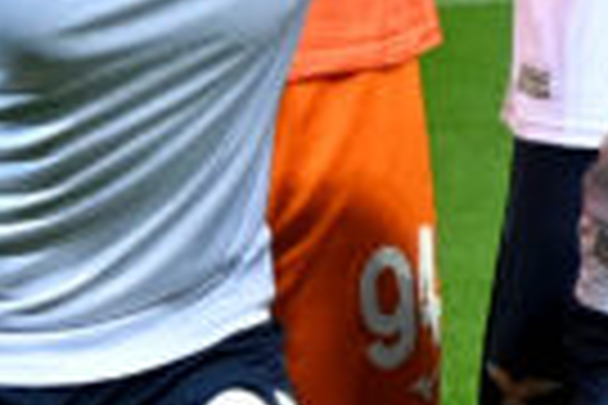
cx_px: 1536
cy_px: 47
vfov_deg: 3.1
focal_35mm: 439
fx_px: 7414
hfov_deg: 4.6
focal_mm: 58
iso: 2000
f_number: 4
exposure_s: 1/1000
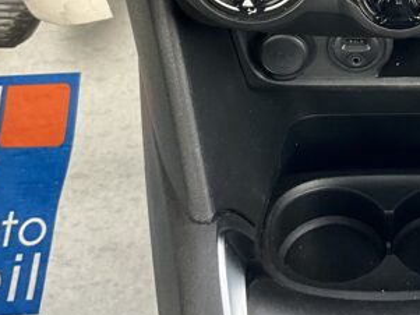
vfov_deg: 18.4
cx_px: 406
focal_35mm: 77
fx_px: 935
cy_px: -29
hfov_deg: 24.3
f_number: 1.8
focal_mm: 3
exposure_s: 1/85
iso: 64
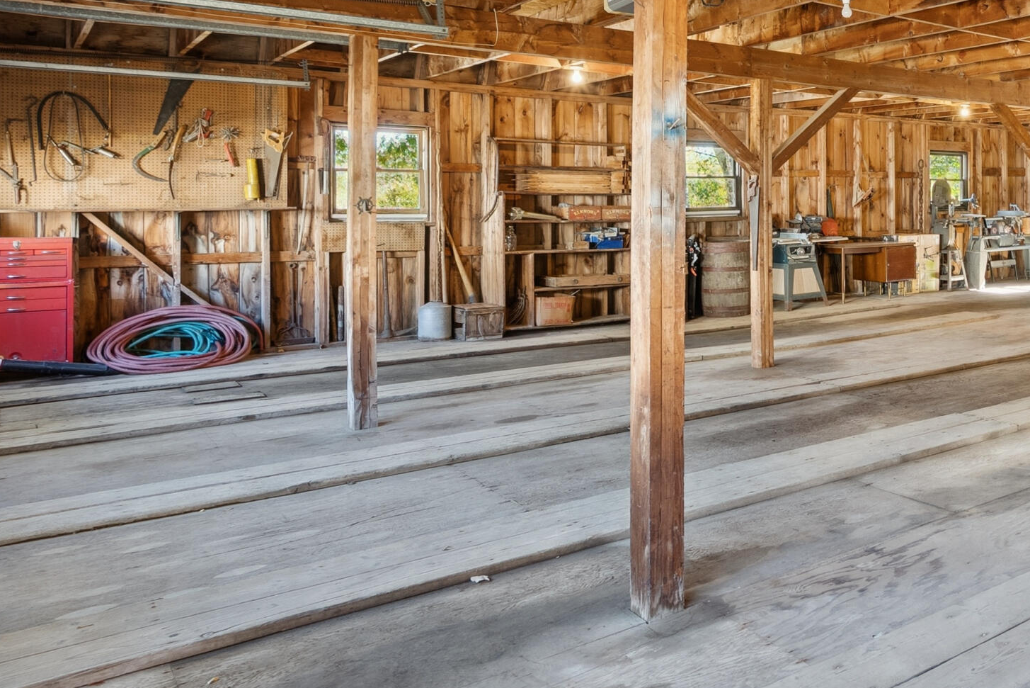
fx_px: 944
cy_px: 201
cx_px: 984
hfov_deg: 49.0
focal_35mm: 33
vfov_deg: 39.3
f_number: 7.1
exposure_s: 1/10
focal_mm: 16
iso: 320
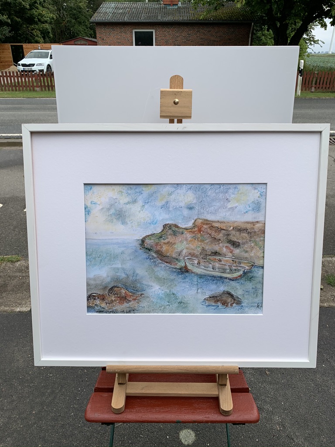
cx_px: 168
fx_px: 335
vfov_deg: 67.3
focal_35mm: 26
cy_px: 224
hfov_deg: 53.1
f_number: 1.8
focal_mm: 4.25
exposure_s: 1/1011
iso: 25
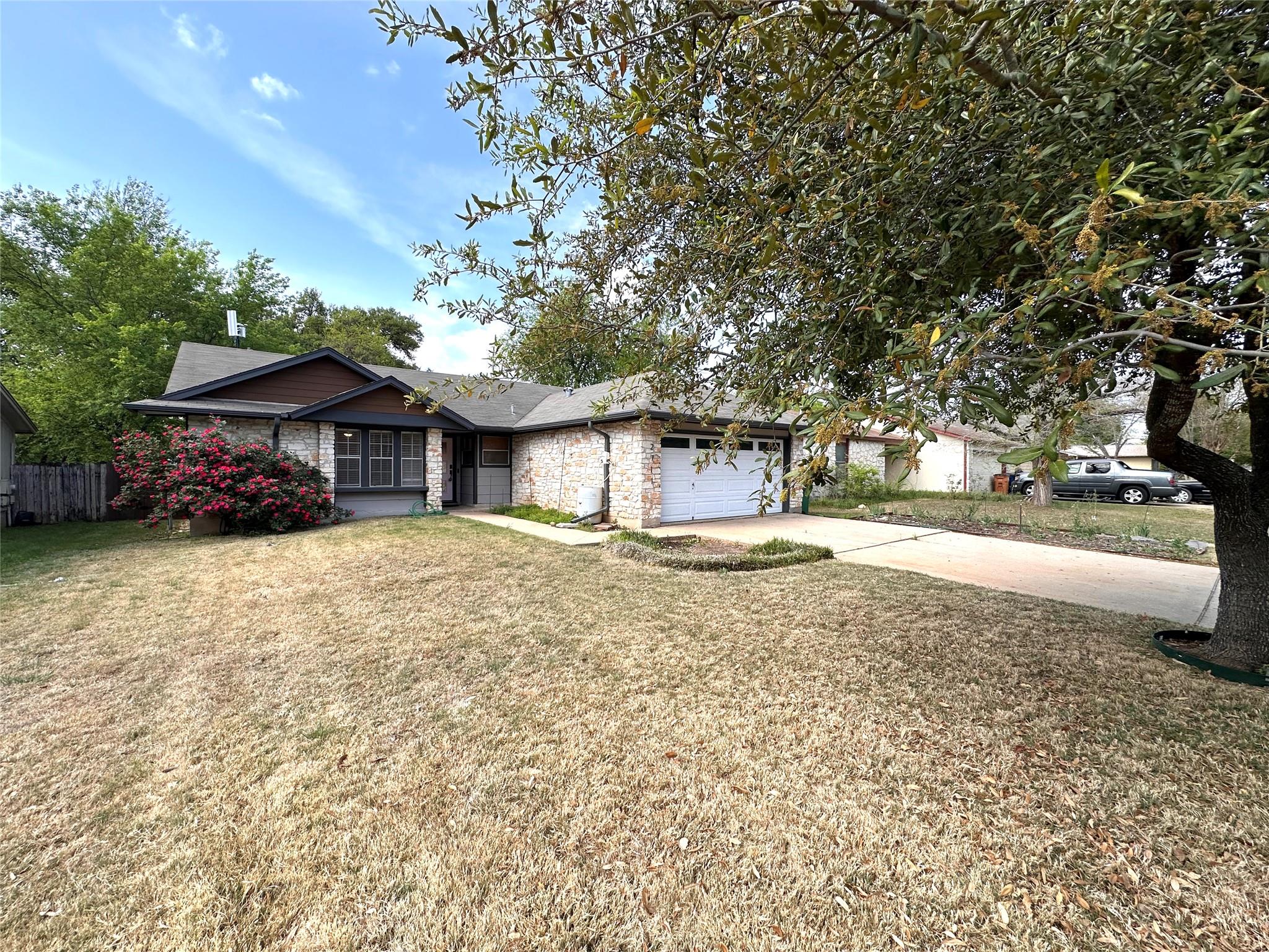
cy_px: 476
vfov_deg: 85.7
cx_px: 634
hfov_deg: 102.1
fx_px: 513
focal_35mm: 14
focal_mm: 2.22
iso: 40
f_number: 2.2
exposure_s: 1/769
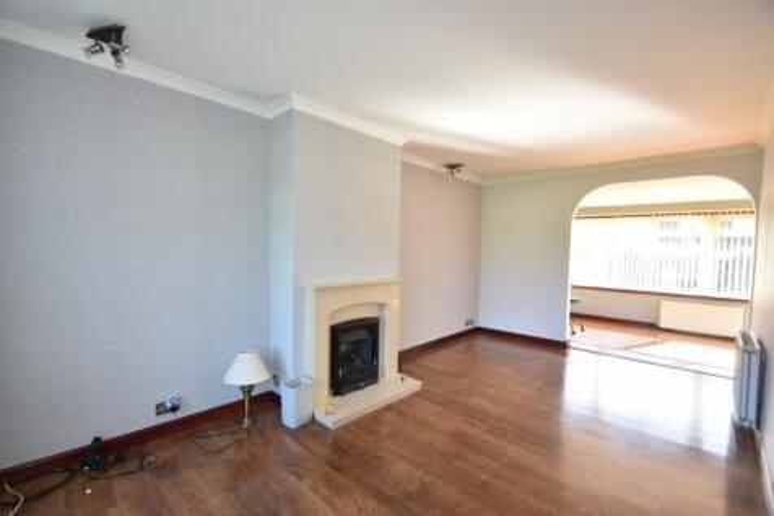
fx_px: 322
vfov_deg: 77.3
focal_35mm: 15
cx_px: 387
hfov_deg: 100.4
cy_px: 258
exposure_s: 1/60
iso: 250
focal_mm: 10
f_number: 5
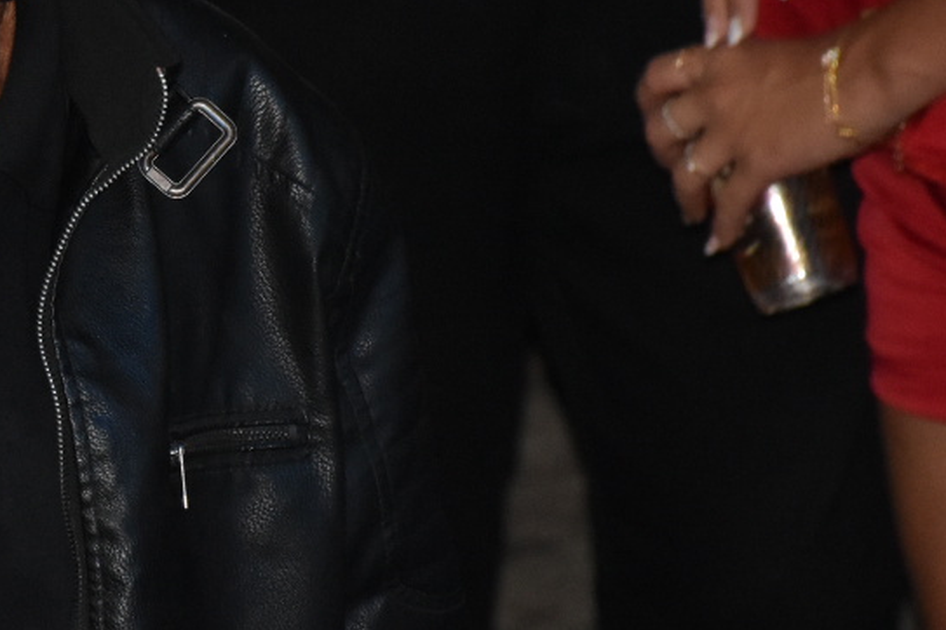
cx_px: -82
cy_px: 223
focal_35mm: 626
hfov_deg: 3.3
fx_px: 16449
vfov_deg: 2.2
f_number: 5.6
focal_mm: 140
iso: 2000
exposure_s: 1/100
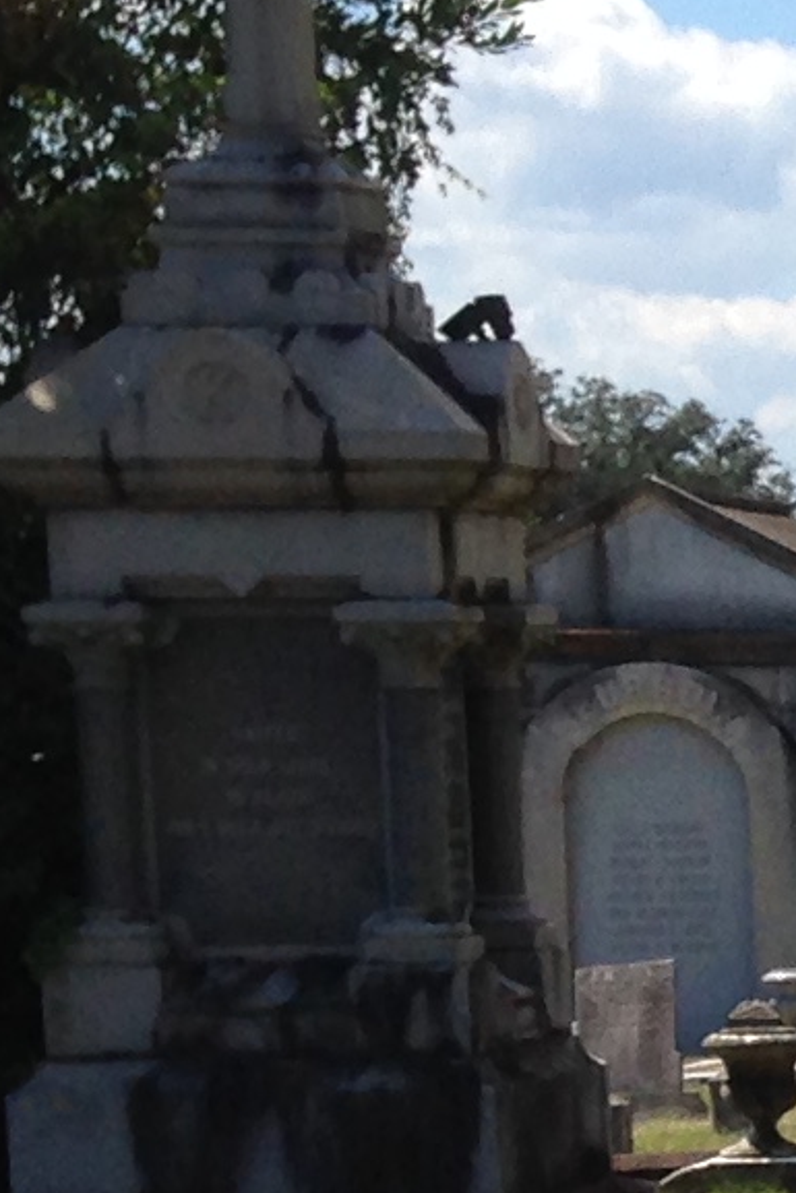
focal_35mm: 194
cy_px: 1358
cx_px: 2620
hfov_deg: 6.3
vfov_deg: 10.5
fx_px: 6430
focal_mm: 4.12
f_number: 2.4
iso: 50
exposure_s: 1/1595
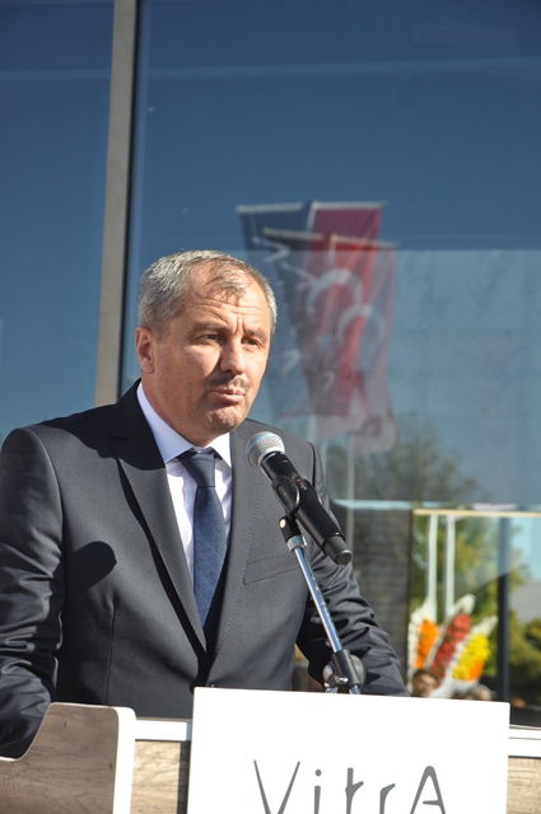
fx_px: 2373
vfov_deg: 19.5
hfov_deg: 13.0
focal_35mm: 105
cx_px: 270
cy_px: 407
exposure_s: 1/500
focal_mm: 70
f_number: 5.6
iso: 220
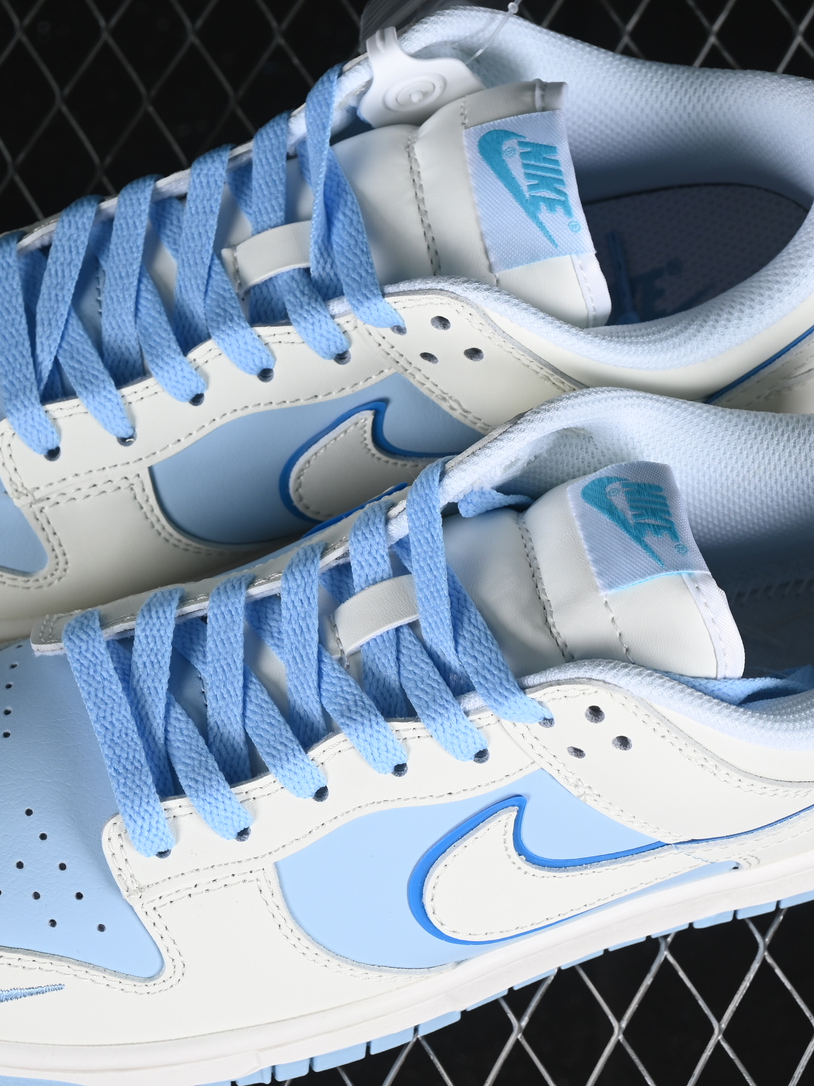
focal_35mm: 117
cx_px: 345
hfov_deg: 12.7
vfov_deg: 16.8
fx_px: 3668
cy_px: 567
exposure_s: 1/80
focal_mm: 50
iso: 160
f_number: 7.1
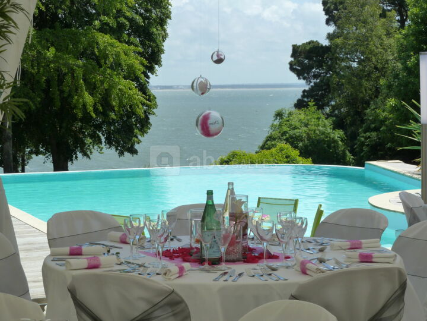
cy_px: 160
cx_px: 214
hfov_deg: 23.6
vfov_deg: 17.8
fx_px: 1024
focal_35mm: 83
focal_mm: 13.7
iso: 125
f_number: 5
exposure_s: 1/400
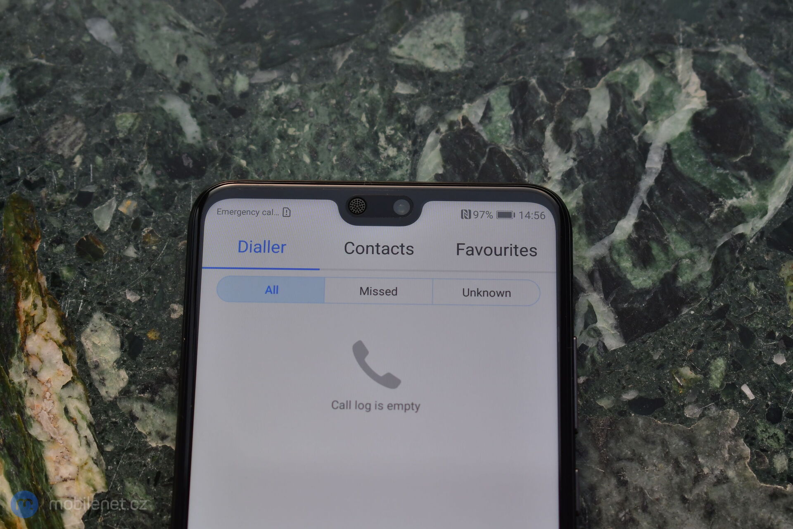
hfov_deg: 24.8
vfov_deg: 16.7
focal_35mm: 82
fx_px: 1806
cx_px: 396
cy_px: 264
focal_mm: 55
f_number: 7.1
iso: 400
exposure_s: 1/200
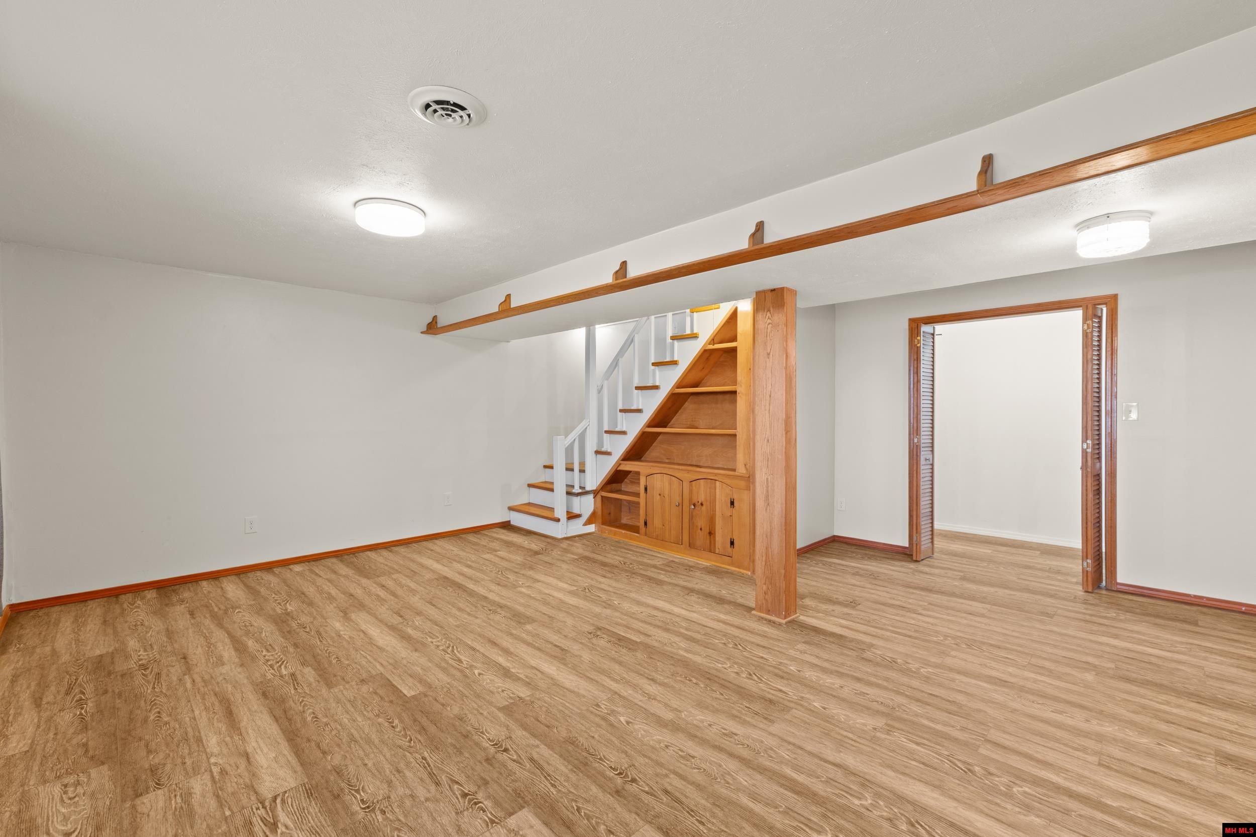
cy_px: 418
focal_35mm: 15
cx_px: 628
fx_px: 523
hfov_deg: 100.4
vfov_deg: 77.3
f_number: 9
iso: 200
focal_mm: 10
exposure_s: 4
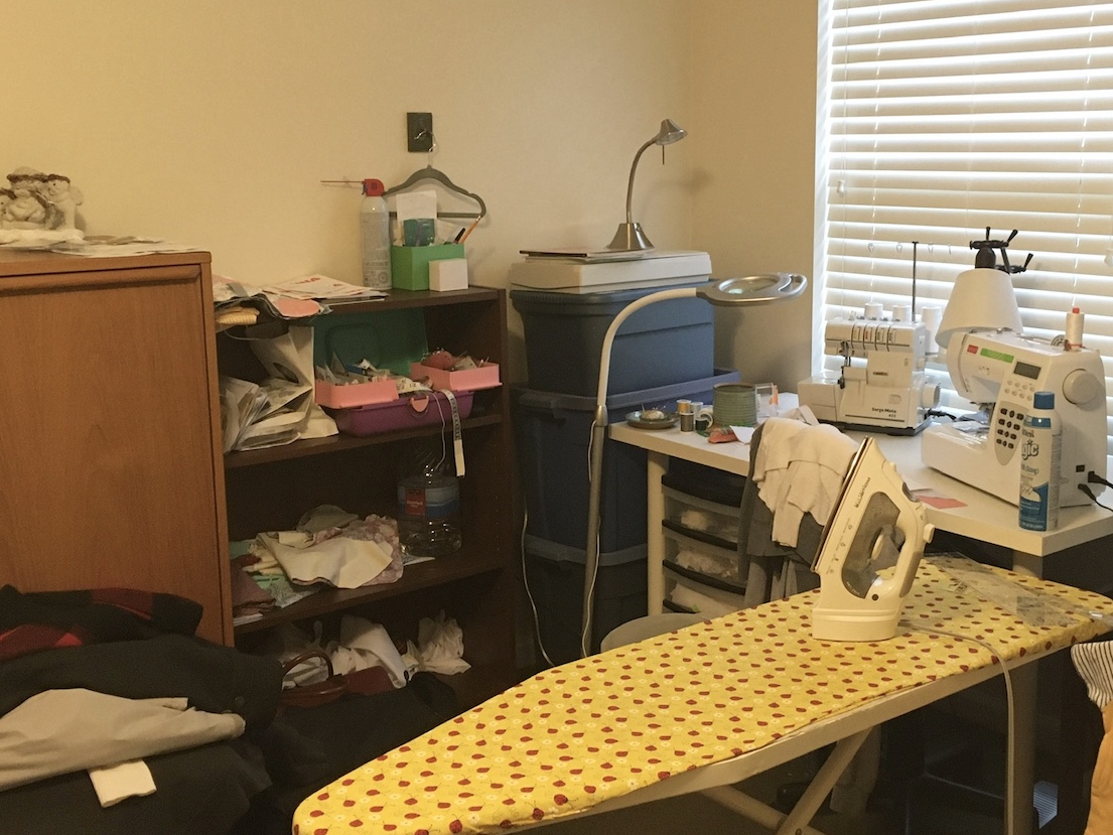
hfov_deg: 44.7
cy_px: 389
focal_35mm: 42
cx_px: 623
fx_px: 1351
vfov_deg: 34.3
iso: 200
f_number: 2.2
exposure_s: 1/24
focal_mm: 4.15
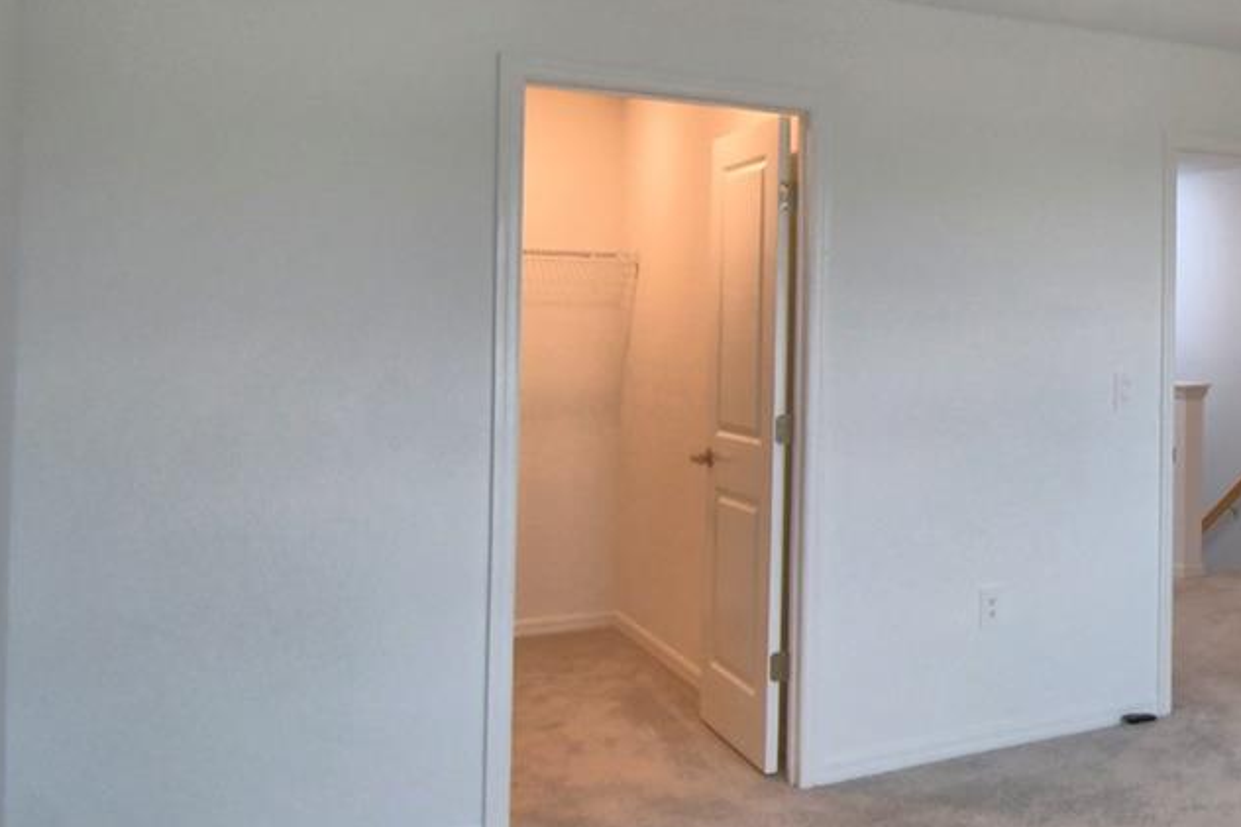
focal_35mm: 38
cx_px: 1312
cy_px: 289
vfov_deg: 34.8
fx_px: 1310
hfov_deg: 42.0
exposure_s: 1/125
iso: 400
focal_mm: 10
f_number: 4.5
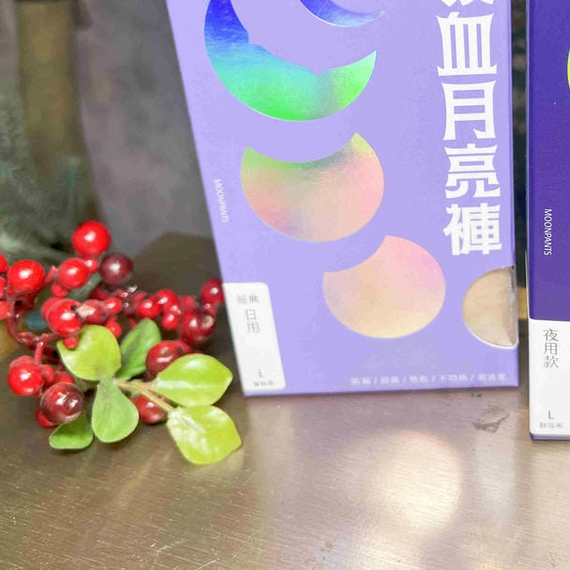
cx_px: 478
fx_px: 838
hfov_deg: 36.0
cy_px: 171
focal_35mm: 45
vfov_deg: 37.0
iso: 40
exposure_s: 1/120
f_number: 1.5
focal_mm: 5.7
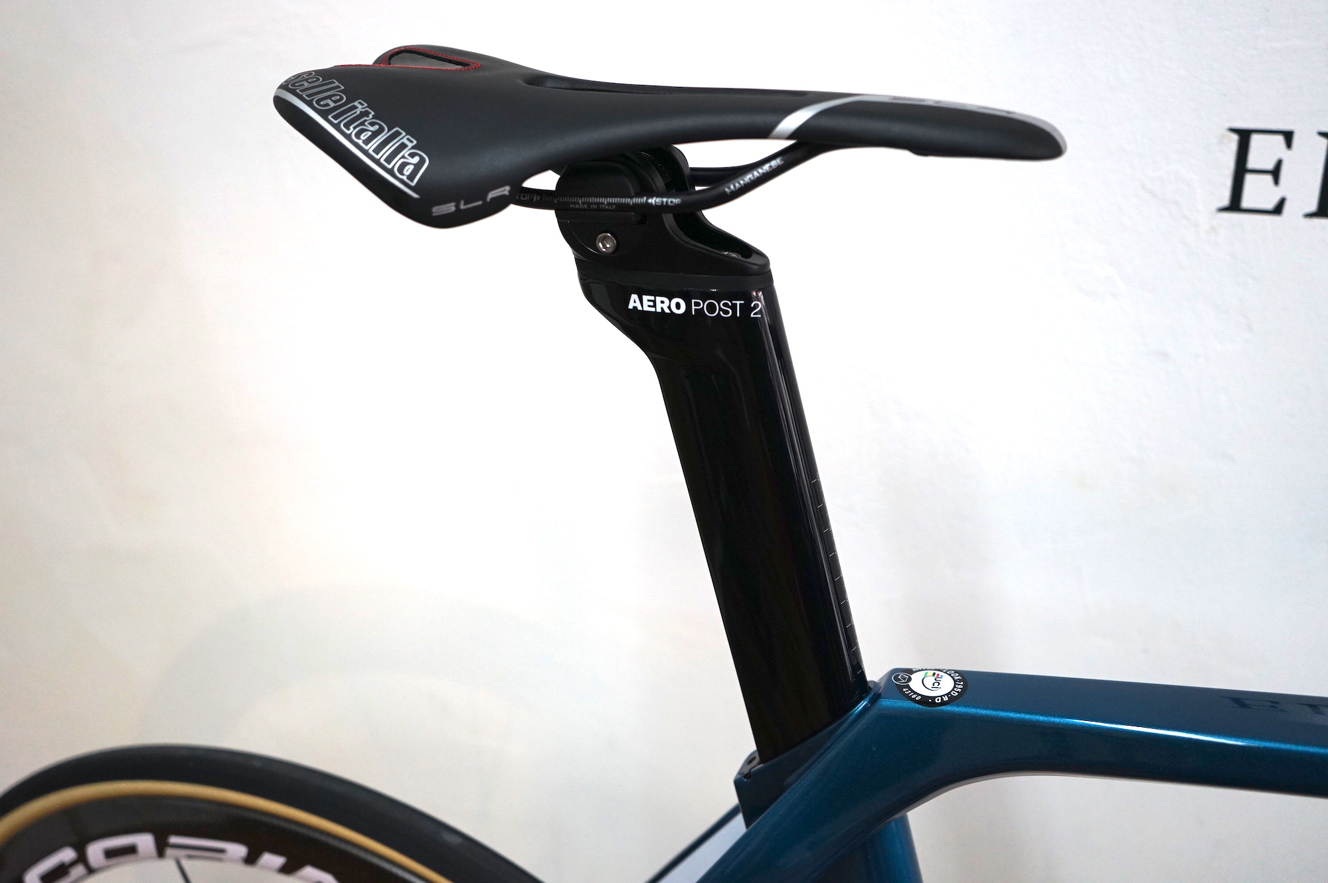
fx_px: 1290
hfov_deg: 54.5
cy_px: 442
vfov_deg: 37.8
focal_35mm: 35
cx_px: 664
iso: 1000
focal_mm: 35
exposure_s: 1/160
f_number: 4
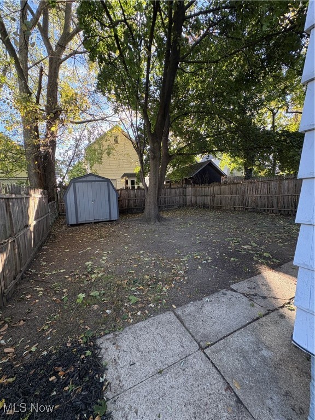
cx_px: 158
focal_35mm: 14
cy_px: 210
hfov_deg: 85.7
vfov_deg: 102.1
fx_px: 170
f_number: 2.2
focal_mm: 2.22
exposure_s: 1/100
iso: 125
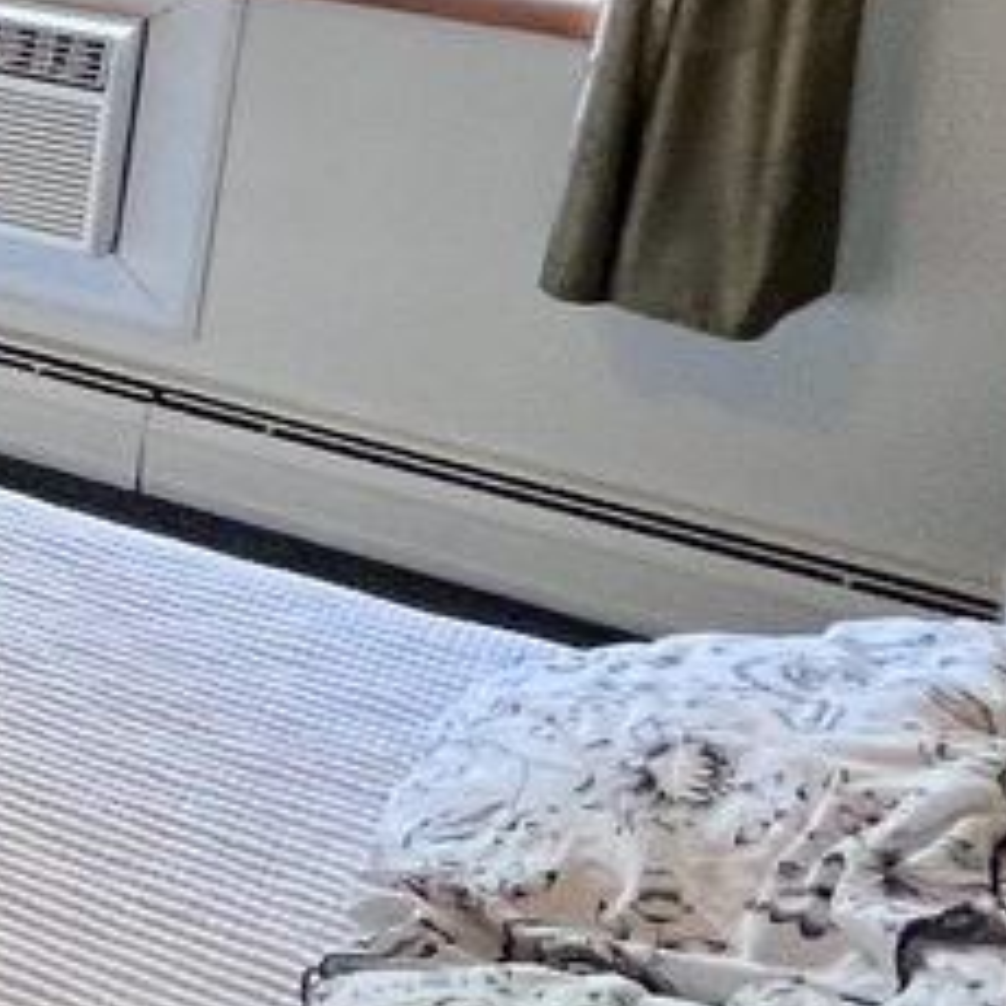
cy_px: -144
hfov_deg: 14.5
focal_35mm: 72
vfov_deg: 22.4
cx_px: -1461
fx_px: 2367
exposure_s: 1/120
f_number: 1.8
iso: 200
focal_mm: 1.57
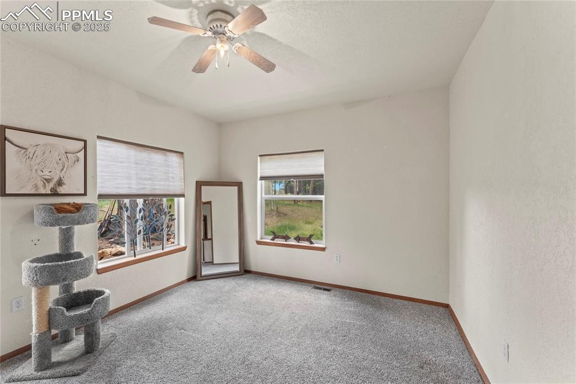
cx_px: 288
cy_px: 192
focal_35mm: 14
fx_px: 224
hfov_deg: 104.3
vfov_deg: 81.2
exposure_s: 1/2.5
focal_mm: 14
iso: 800
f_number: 13
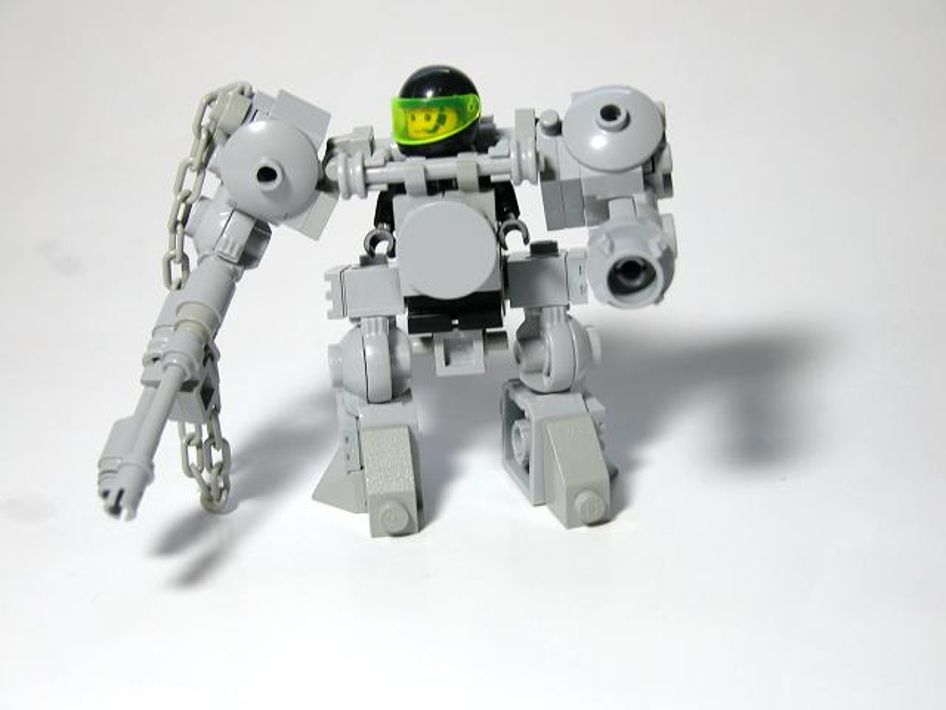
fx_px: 2022
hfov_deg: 26.3
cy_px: 355
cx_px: 473
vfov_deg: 19.9
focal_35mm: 74
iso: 100
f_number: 3.3
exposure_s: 1/39.1
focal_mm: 18.8
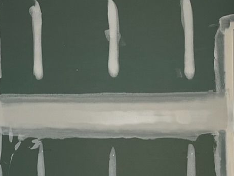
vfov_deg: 20.5
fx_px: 487
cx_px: 26
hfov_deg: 26.2
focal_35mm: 72
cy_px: 84
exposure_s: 1/60
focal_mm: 5.1
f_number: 1.6
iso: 80
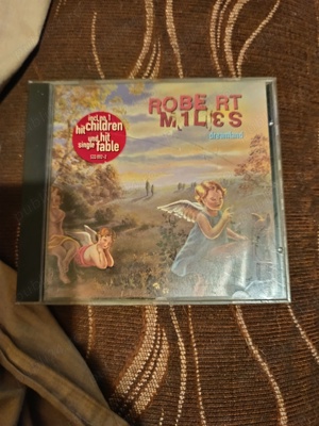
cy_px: 213
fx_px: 295
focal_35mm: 24
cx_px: 160
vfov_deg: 71.6
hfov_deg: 56.8
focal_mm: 5.31
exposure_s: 1/20
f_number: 1.7
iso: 2802
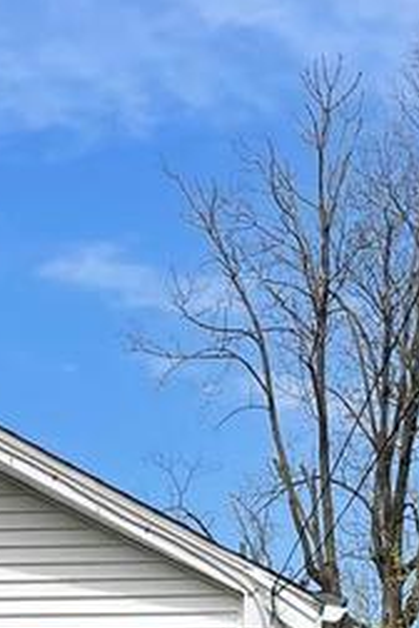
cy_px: 1079
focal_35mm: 116
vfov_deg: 15.5
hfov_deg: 11.5
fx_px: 2025
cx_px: -147
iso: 32
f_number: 1.6
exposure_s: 1/3300
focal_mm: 4.2
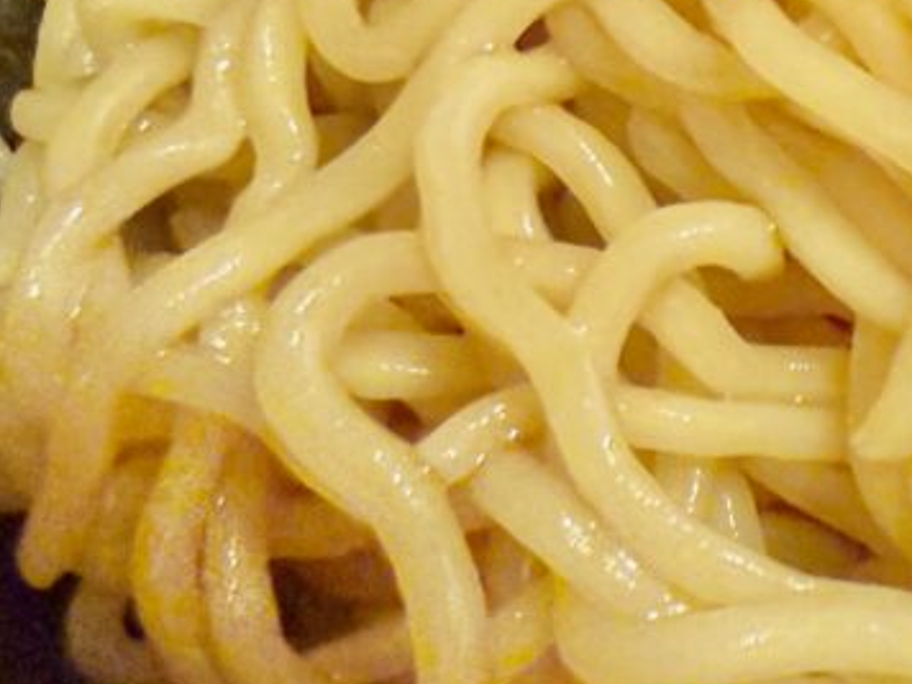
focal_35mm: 69
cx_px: 1025
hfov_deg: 25.9
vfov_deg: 21.0
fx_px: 1818
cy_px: 126
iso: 640
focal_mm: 2.22
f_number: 2.2
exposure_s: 1/50
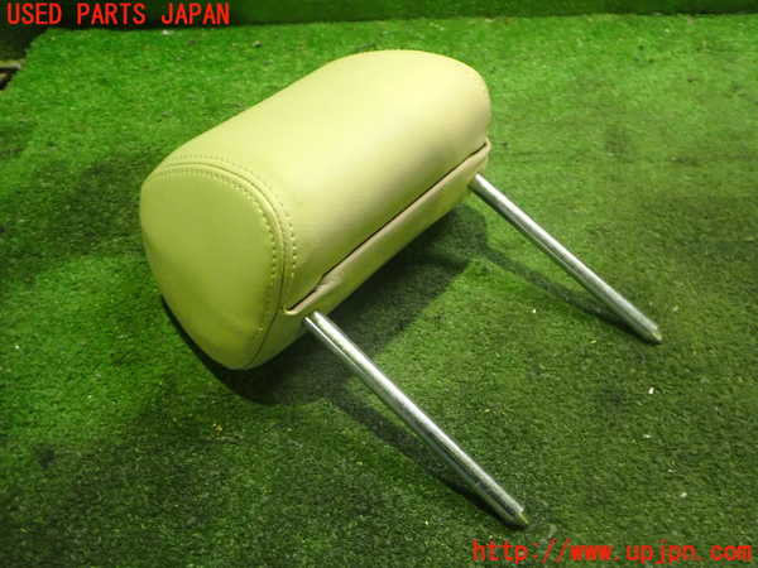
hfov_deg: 60.0
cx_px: 379
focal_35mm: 30
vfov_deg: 46.8
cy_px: 284
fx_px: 657
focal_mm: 5.4
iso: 800
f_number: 2.3
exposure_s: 1/30
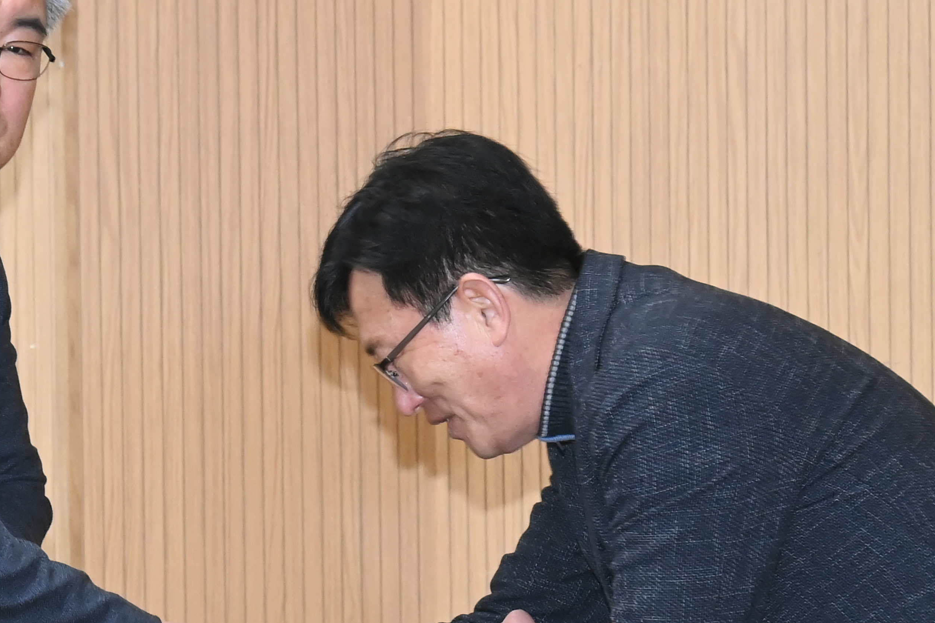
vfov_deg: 6.8
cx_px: 268
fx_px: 5272
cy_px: 439
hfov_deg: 10.1
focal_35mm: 203
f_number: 8
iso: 5000
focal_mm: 92
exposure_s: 1/200
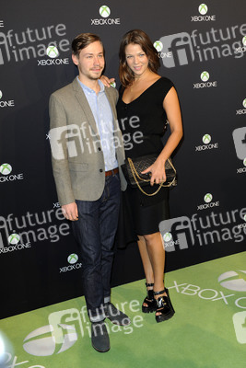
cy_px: 184
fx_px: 410
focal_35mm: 40
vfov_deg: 48.4
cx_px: 123
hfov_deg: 33.4
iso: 1000
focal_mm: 40
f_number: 5.6
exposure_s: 1/125
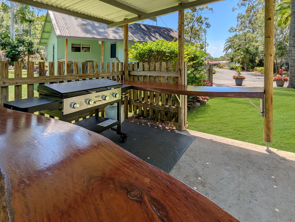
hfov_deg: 94.4
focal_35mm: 16
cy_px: 111
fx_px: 137
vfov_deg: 78.2
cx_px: 148
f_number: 2.2
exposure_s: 1/1120
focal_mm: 2.35
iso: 39
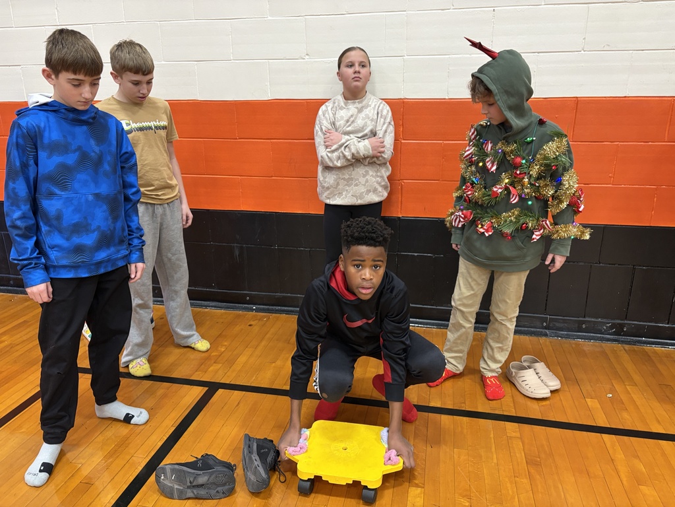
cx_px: 338
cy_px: 254
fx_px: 507
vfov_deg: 53.1
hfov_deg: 67.3
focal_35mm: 26
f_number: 1.6
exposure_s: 1/60
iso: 250
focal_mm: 5.96
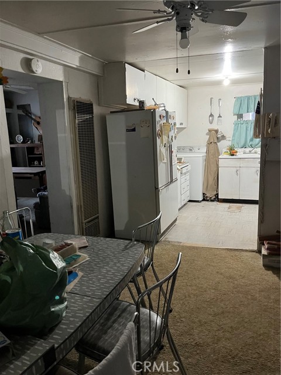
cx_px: 140
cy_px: 188
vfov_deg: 67.3
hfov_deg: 53.1
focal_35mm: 26
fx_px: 281
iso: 400
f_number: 1.6
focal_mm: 5.1
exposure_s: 1/40
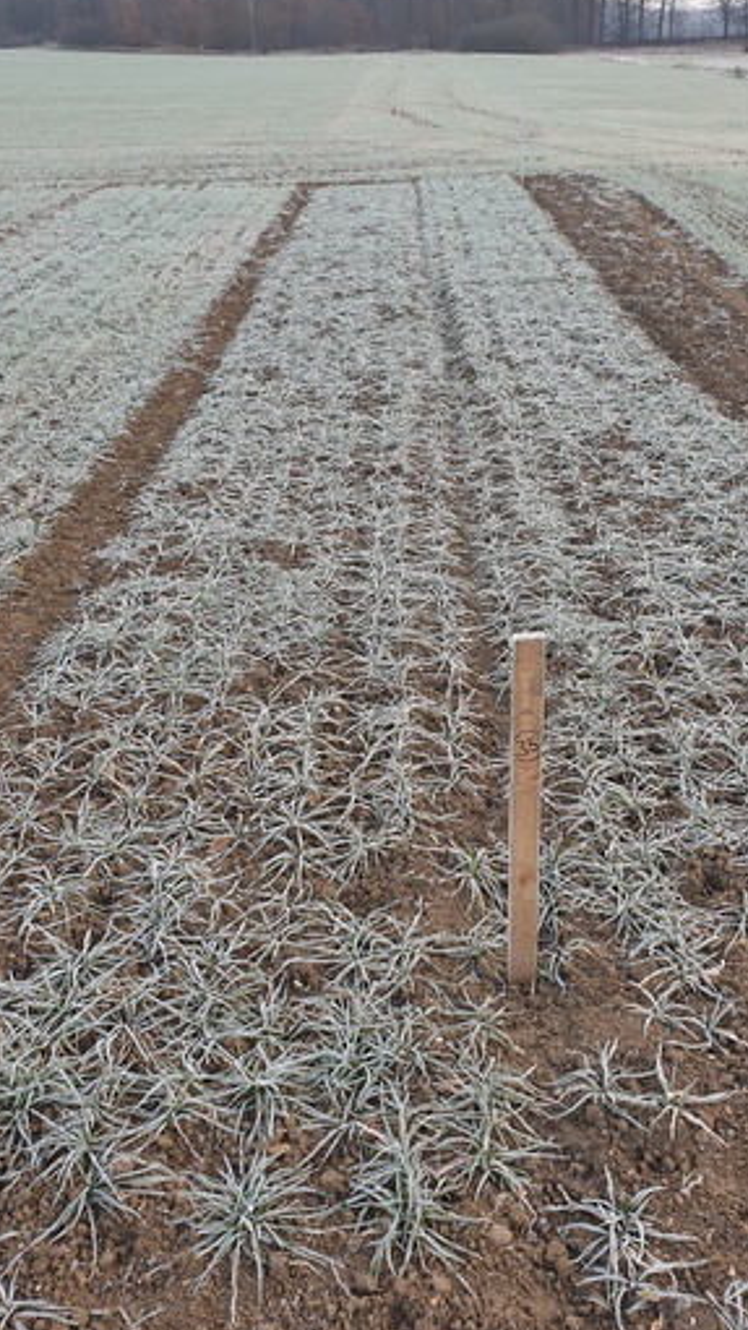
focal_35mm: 33
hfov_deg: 35.6
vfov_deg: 59.3
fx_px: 1163
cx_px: 387
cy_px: 589
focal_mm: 4.3
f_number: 2.4
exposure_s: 1/182
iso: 50
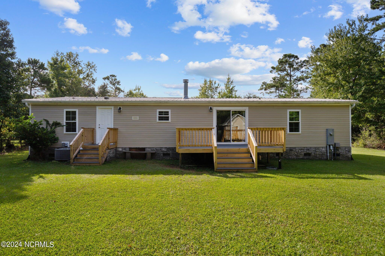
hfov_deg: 84.0
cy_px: 128
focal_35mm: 20
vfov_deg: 61.9
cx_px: 192
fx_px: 214
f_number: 4
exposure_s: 1/3200
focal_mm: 20
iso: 400
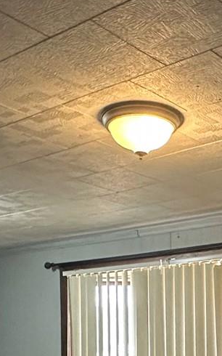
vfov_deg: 31.3
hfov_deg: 20.6
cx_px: 193
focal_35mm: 62
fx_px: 601
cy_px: 328
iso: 400
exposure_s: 1/60
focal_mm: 2.22
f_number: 2.2
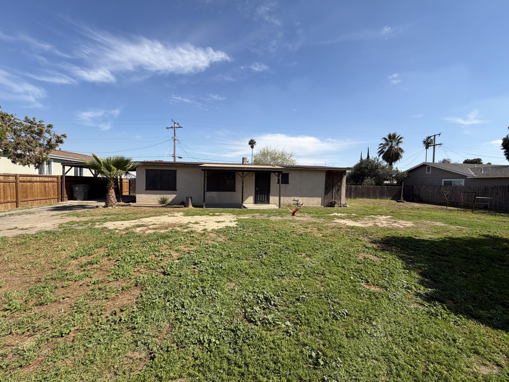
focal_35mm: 14
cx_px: 254
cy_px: 191
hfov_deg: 102.1
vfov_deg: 85.7
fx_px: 206
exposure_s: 1/853
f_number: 2.2
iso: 20
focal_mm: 2.22
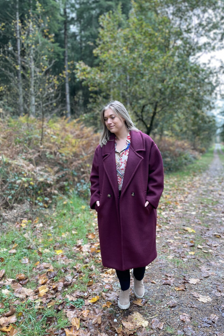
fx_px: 261
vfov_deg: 65.5
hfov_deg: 46.3
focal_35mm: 28
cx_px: 125
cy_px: 171
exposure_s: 1/121
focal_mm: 4.2
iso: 50
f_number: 1.6
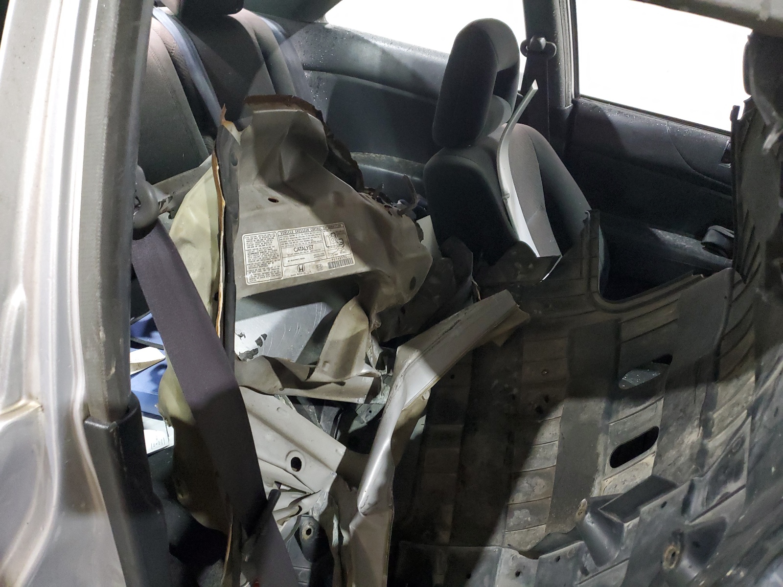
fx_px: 588
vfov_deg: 53.1
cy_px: 294
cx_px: 392
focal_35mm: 26
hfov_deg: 67.3
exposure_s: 1/40
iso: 361
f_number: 1.5
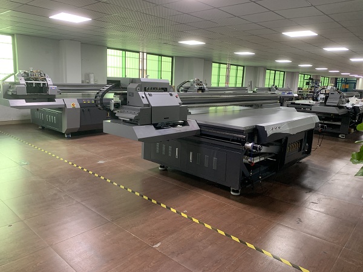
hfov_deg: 67.3
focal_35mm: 26
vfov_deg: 53.1
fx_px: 273
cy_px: 136
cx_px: 182
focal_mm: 4.25
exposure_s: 1/60
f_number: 1.8
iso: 320
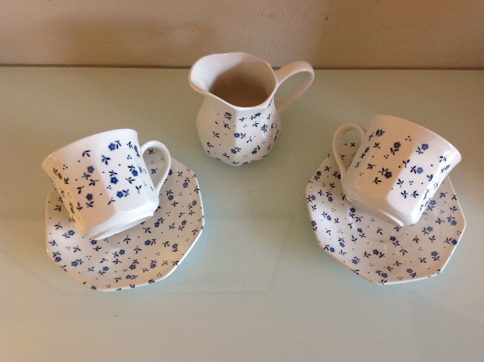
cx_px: 242
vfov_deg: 40.6
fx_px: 489
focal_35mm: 35
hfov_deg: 52.7
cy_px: 181
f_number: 2.4
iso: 160
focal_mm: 4.28
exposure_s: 1/17
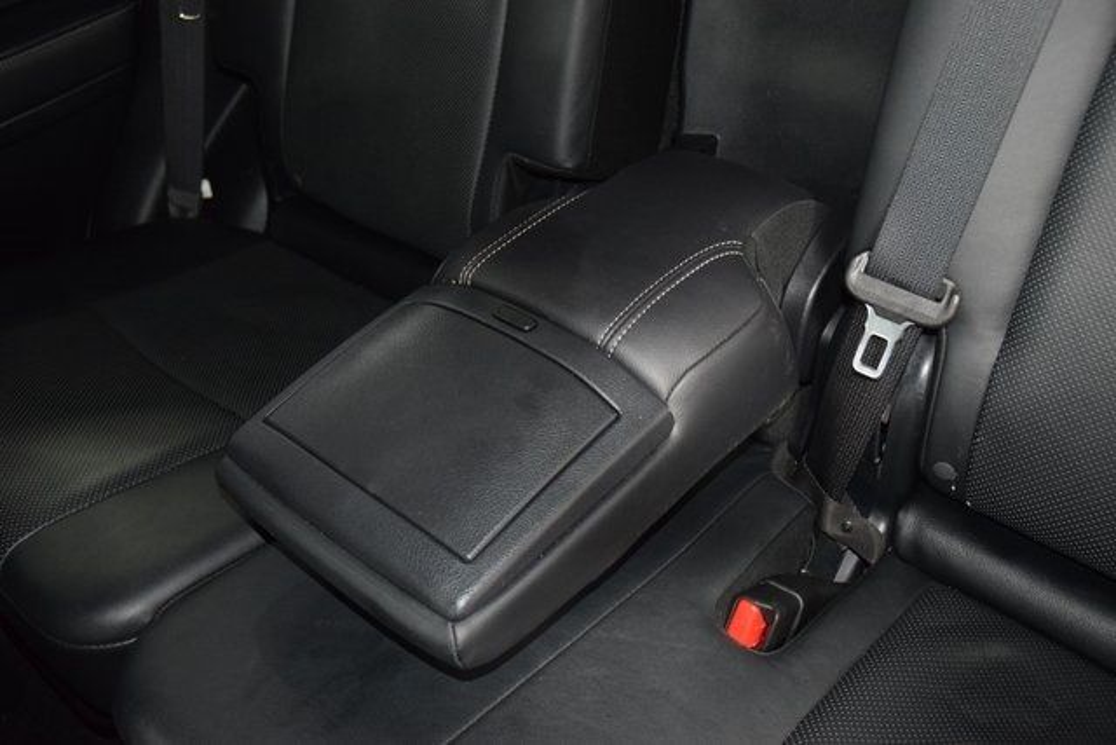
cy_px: 372
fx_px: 1116
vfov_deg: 36.9
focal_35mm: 36
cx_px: 558
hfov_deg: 53.1
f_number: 3.8
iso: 2500
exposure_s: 1/25
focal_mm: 24
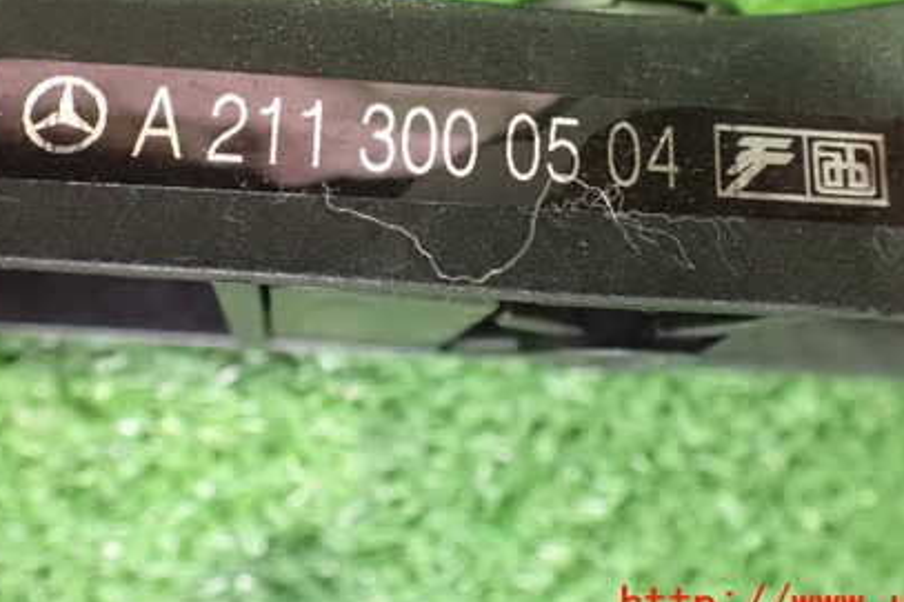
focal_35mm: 46
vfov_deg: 28.7
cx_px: 455
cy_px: 136
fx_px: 1155
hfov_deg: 42.8
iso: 1600
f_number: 2.3
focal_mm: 5.4
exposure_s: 1/20
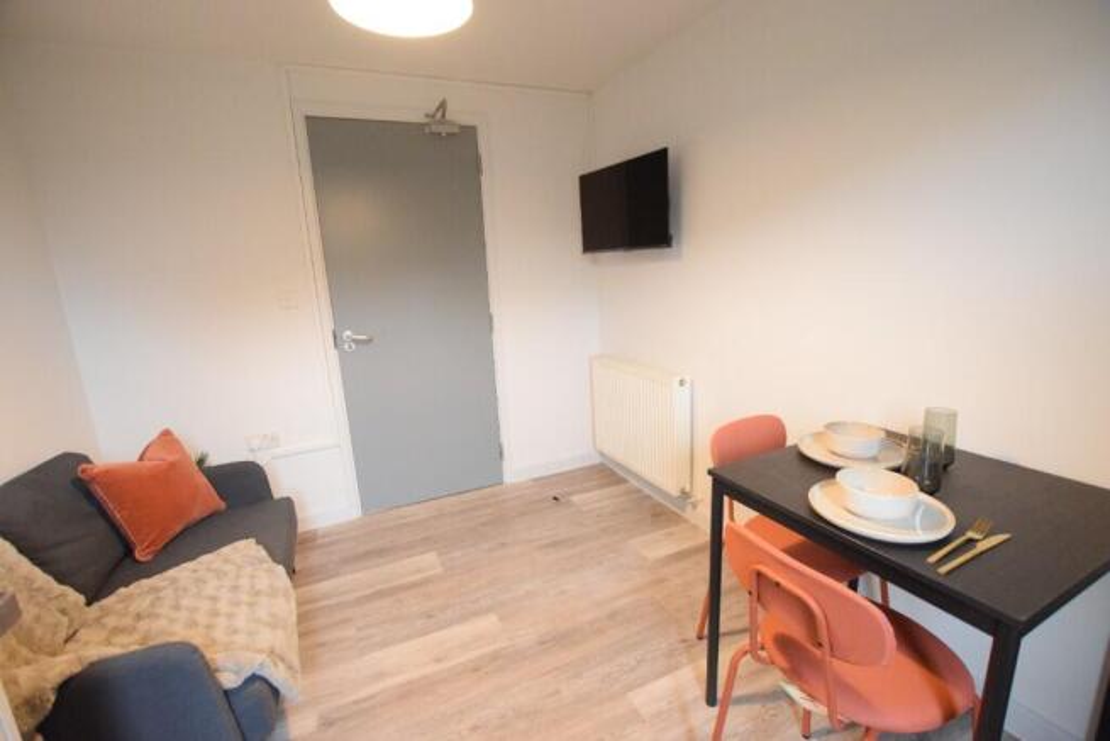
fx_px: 463
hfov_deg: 100.4
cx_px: 555
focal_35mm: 15
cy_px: 370
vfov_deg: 77.4
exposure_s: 1/60
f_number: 3.5
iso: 2800
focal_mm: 10
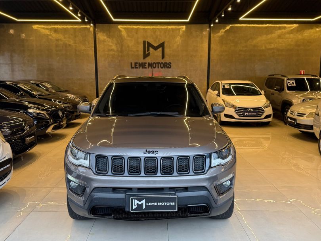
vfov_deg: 56.8
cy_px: 120
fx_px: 223
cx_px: 160
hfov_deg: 71.6
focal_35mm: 24
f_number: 1.78
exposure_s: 1/60
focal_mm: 6.76
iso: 125
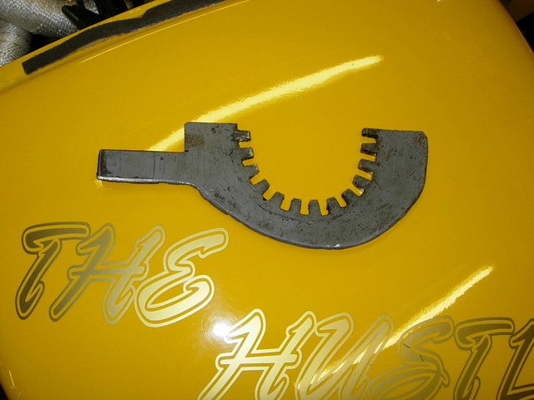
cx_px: 267
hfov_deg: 49.0
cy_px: 200
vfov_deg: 37.7
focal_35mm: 38
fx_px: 586
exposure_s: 1/32
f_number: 4.8
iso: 79
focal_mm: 7.8
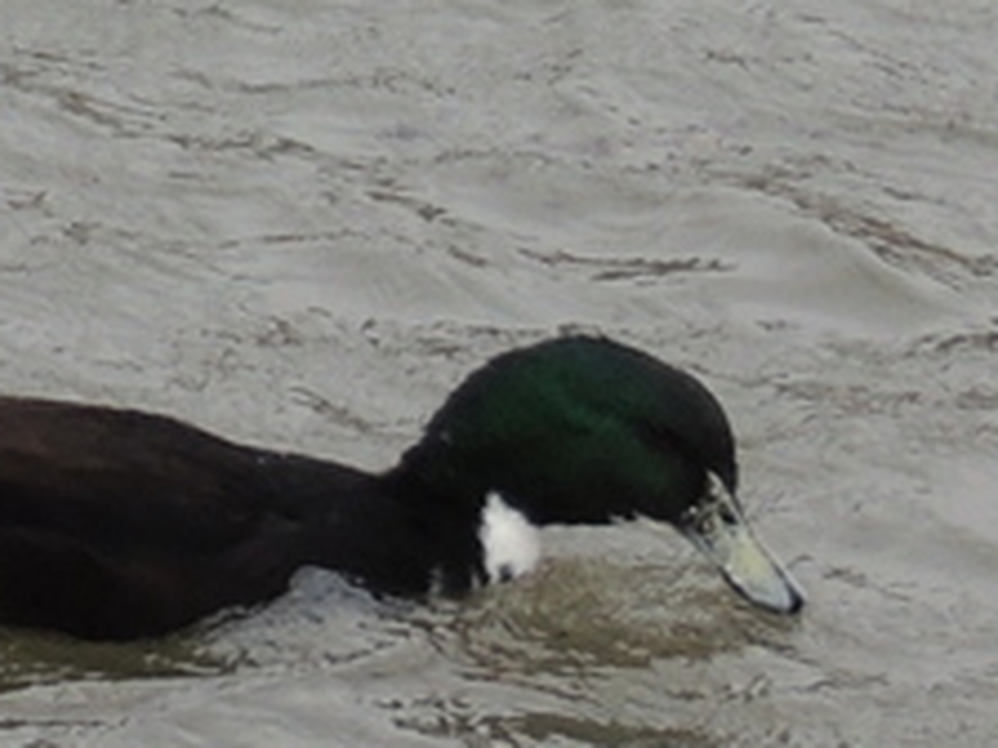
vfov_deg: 1.9
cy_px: -120
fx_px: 22200
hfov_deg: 2.6
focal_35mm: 770
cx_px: -1493
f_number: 4.3
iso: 200
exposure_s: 1/500
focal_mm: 24
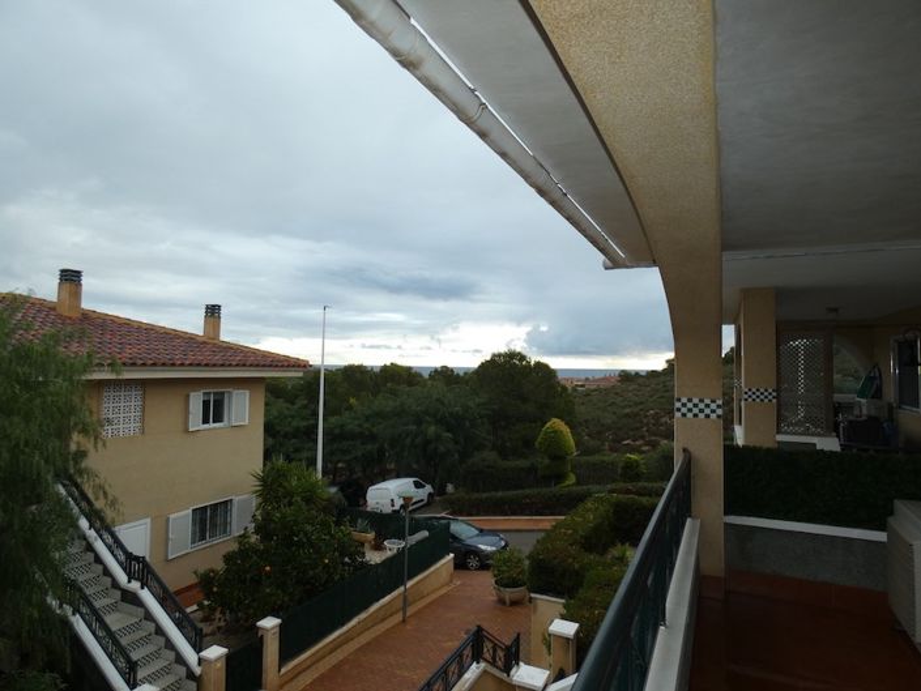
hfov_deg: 81.7
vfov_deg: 66.0
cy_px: 346
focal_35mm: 20
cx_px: 460
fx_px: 532
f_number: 2.8
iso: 80
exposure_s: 1/200
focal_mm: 3.6
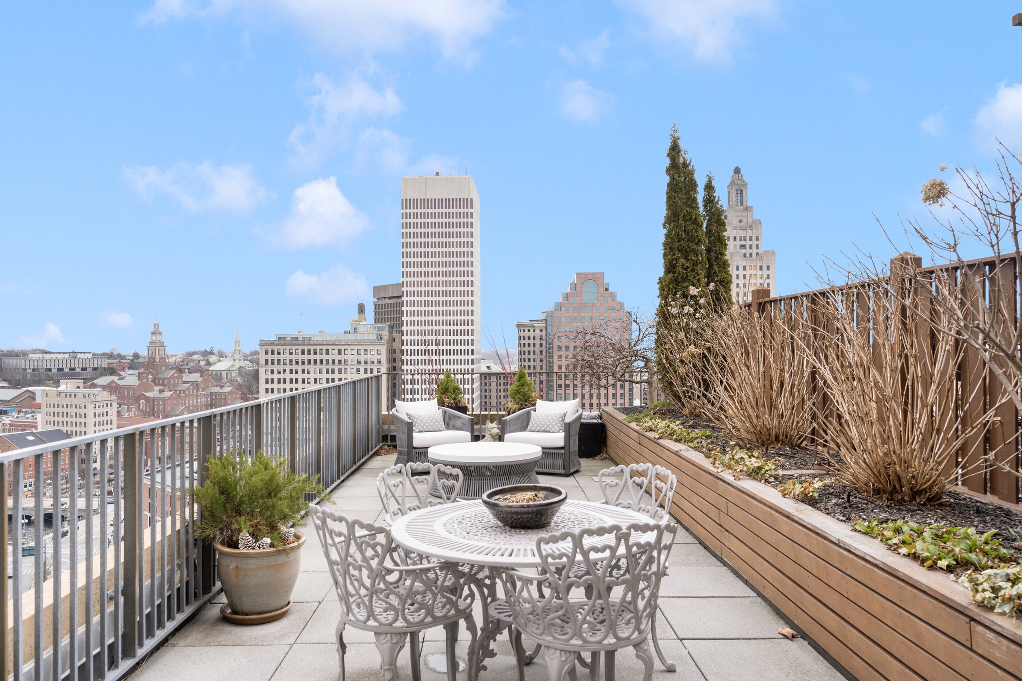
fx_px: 766
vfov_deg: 47.9
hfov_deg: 67.4
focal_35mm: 27
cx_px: 511
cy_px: 340
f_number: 7.1
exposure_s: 1/640
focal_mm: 27
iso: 640
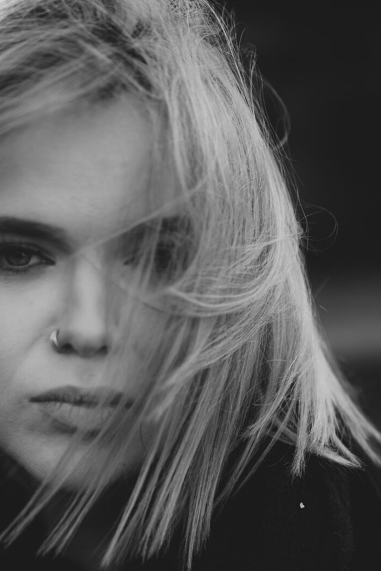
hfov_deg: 10.9
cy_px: 534
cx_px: 32
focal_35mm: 125
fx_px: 1984
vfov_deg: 16.1
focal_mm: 55
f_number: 1.8
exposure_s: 1/1000
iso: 160
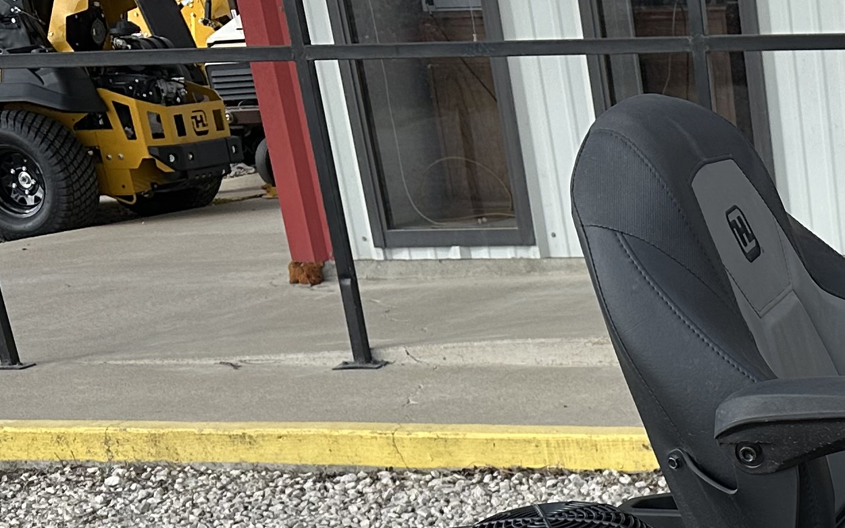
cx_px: 1110
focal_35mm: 82
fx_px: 1888
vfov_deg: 14.1
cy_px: 948
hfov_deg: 22.5
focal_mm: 6.86
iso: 80
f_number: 1.78
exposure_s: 1/2252
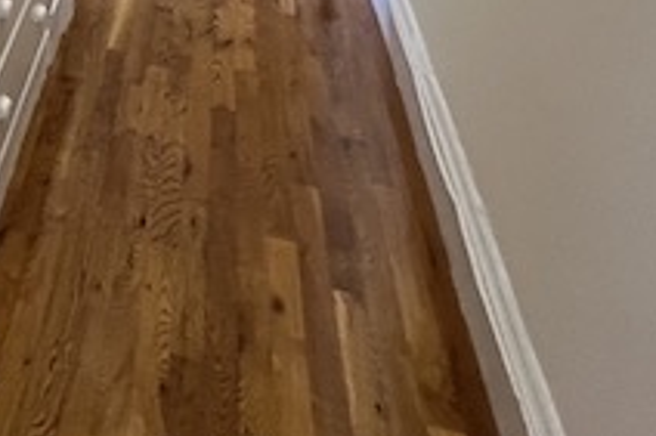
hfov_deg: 29.5
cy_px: -322
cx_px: -241
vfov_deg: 20.1
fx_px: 929
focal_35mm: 51
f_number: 1.8
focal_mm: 1.57
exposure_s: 1/120
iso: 200
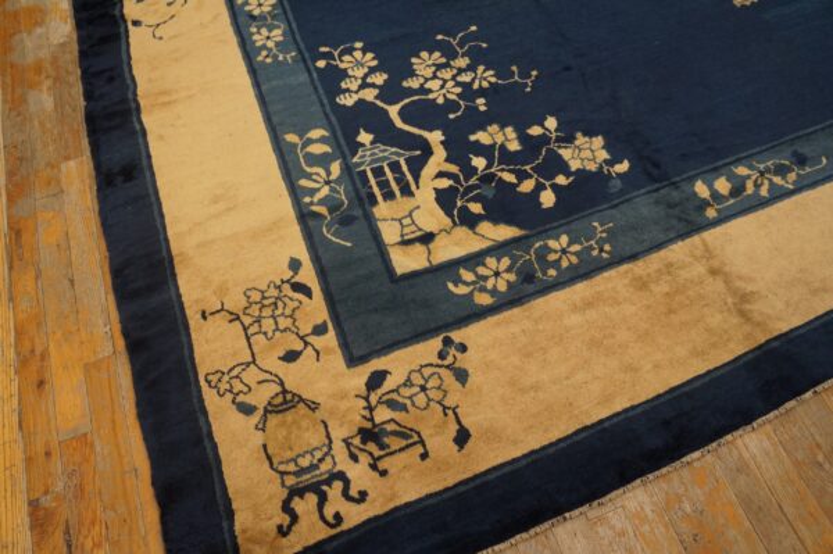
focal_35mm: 27
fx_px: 624
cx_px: 416
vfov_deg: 47.9
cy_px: 277
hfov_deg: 67.4
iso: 800
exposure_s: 1/100
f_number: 4
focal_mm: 18
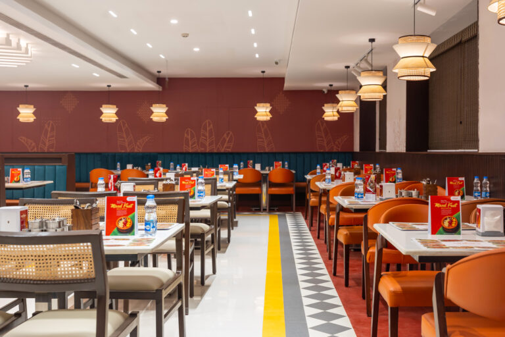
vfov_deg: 31.8
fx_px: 591
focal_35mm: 42
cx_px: 252
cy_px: 168
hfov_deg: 46.3
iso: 250
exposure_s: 1/25
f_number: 5
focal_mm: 42.1
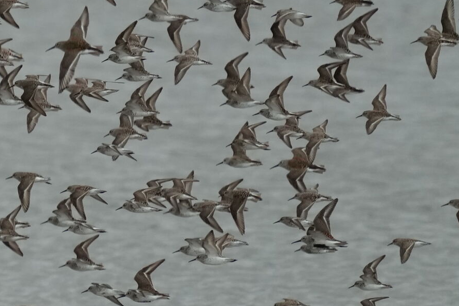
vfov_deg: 0.5
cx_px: -582
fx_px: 37310
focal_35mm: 2926
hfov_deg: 0.7
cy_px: 183
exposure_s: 1/2000
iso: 1600
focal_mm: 600
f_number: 5.6
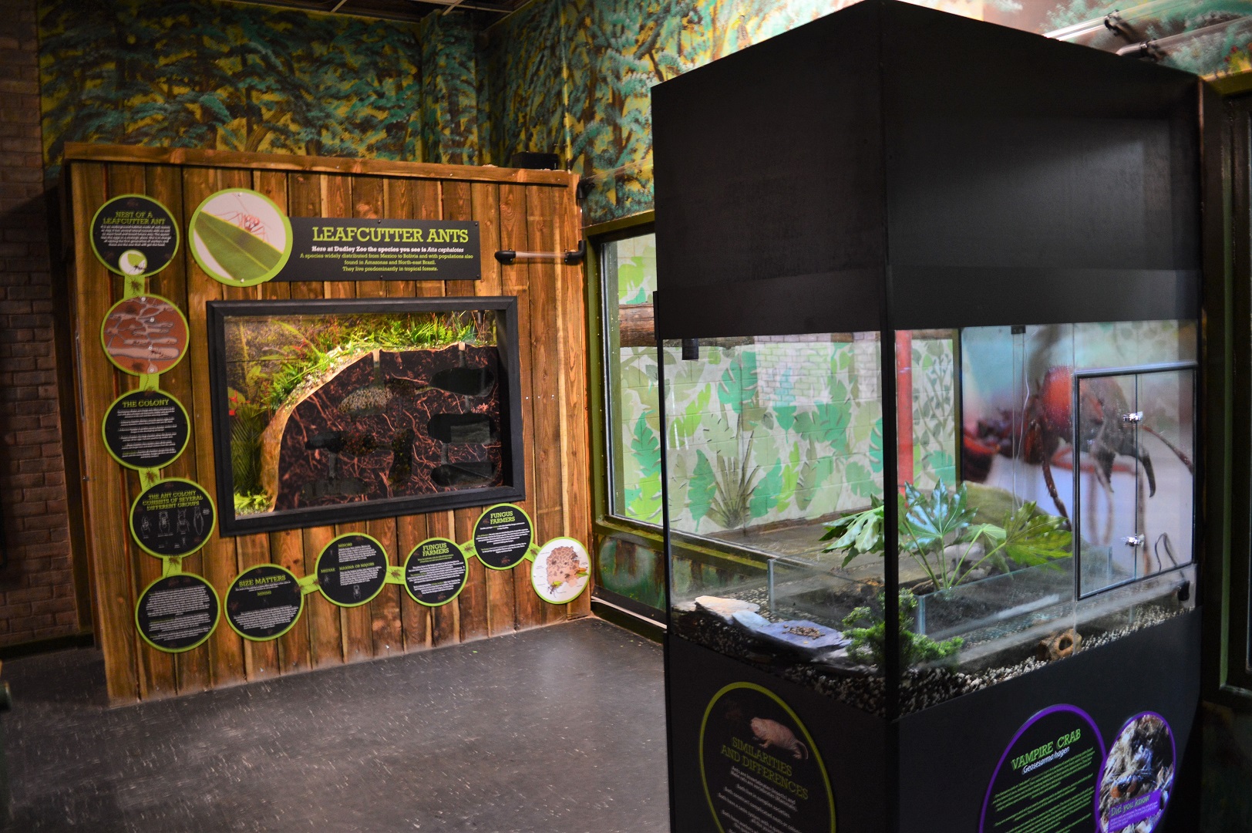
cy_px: 416
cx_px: 626
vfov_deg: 47.9
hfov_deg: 67.4
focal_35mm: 27
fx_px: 938
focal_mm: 18
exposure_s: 1/10
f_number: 3.5
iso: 800
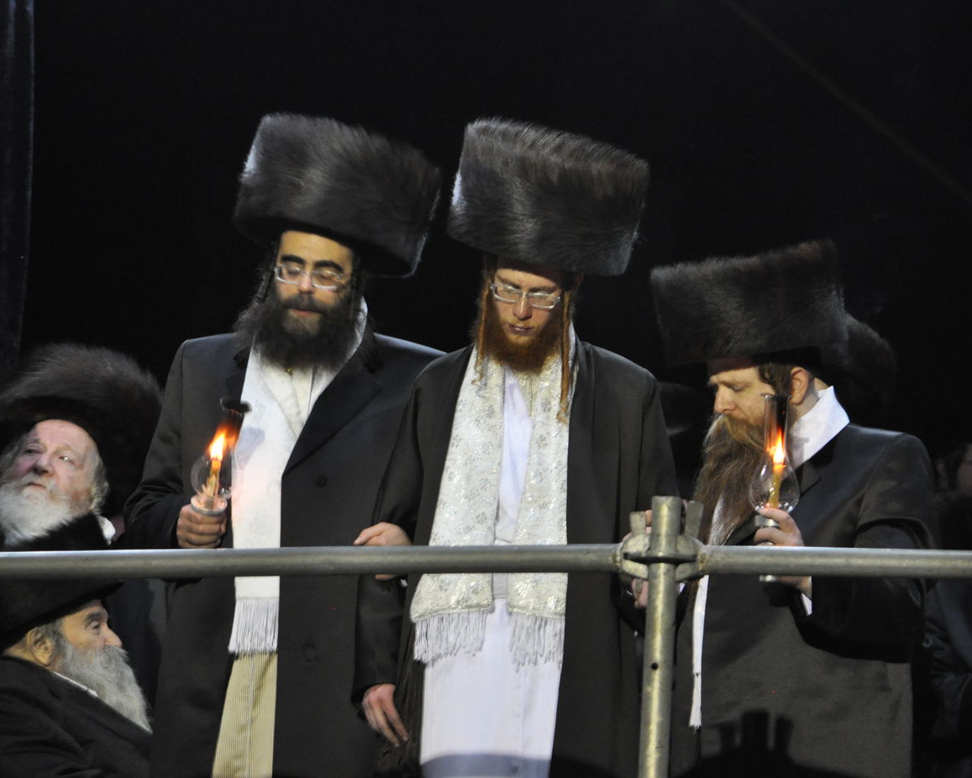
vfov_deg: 4.7
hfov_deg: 5.8
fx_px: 9540
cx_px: 581
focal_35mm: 332
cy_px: 389
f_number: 5
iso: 1600
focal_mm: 195
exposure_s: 1/30
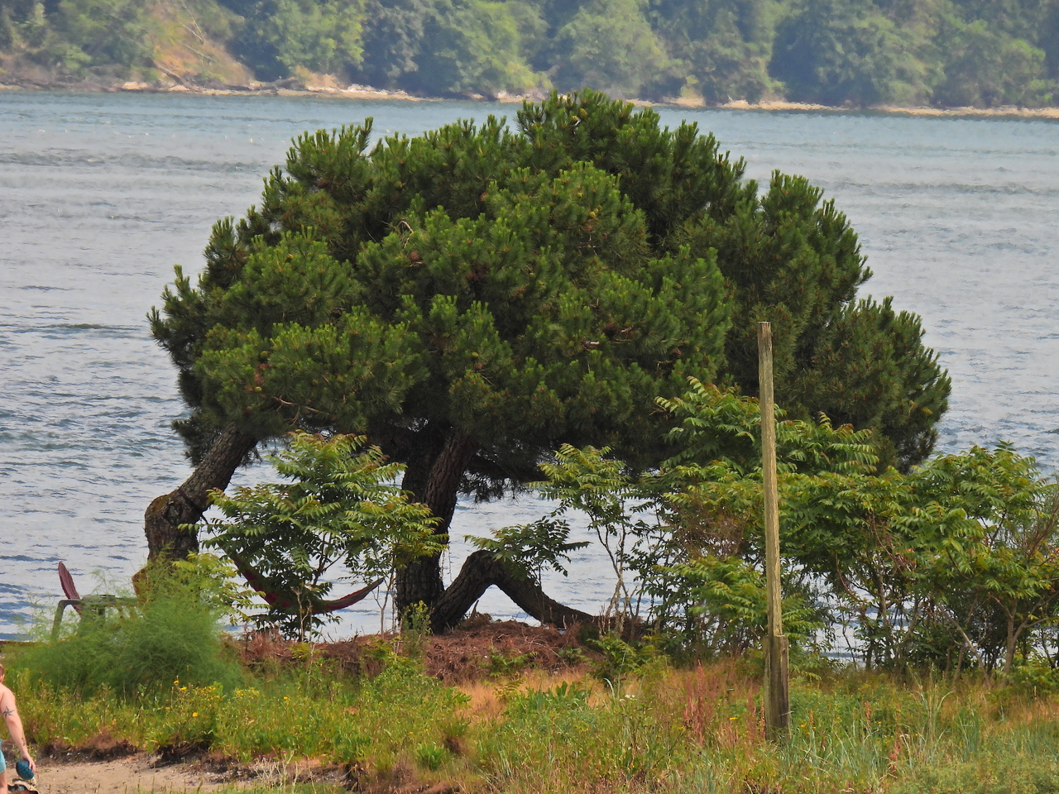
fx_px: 30593
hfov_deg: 2.0
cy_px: 397
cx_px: 530
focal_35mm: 1000
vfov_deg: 1.5
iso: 100
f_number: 5.6
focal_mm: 178
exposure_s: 1/500
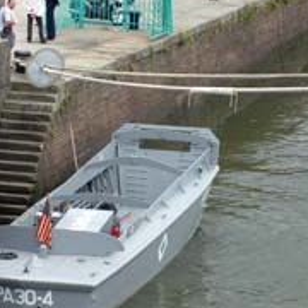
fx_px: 2094
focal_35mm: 208
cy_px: 195
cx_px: 92
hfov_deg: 8.4
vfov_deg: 8.4
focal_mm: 17.4
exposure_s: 1/350
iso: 80
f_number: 4.9
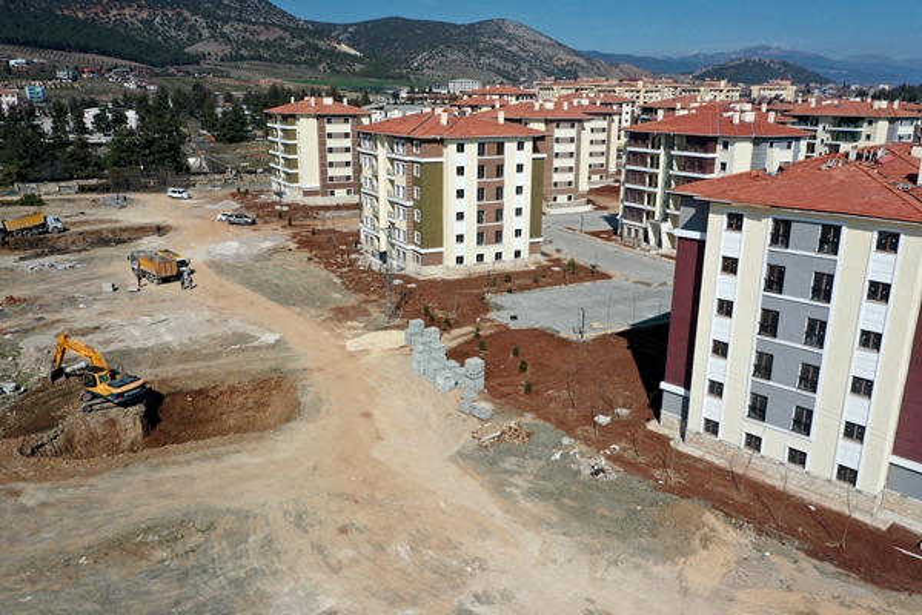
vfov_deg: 46.4
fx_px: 717
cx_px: 461
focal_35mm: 28
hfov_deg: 65.5
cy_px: 308
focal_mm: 10.26
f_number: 7.1
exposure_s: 1/1250
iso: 200
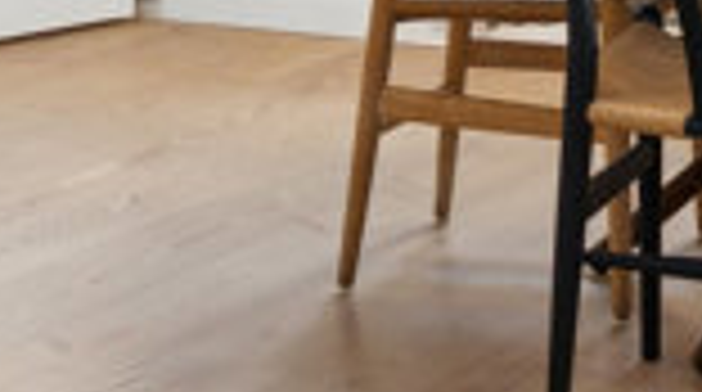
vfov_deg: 7.2
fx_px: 2916
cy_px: -536
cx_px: 410
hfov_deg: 13.7
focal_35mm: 157
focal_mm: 14
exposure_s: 1/6
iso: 200
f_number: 8
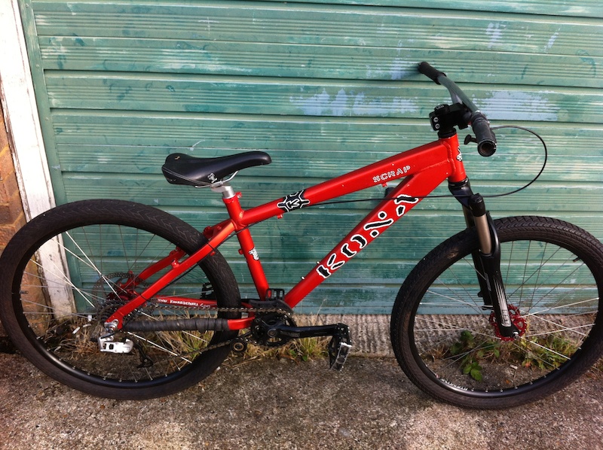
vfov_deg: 40.6
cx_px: 302
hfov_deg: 52.7
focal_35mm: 35
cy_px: 225
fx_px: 609
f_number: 2.8
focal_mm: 3.85
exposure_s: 1/175
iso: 80
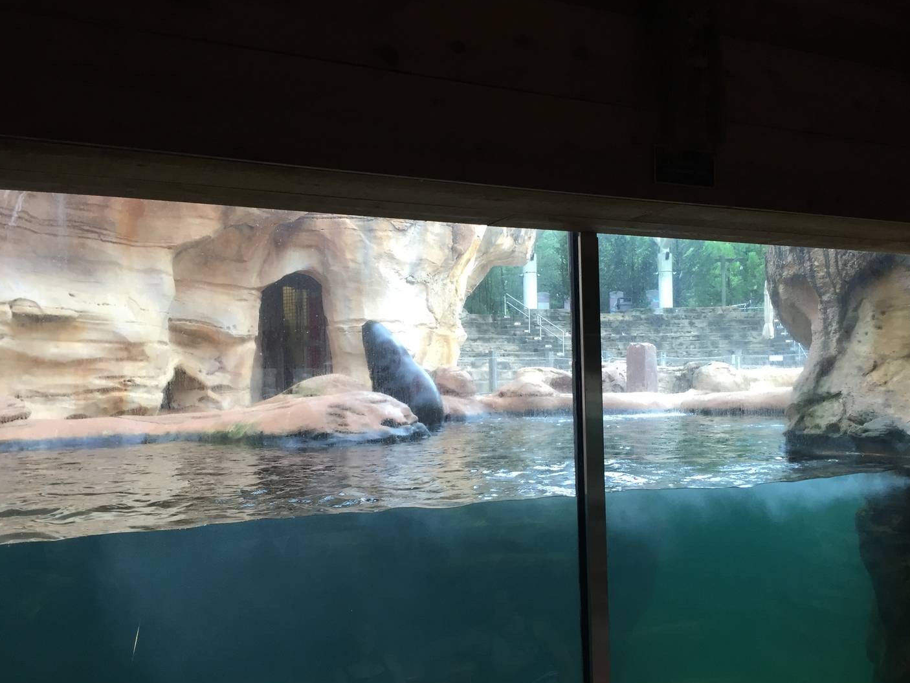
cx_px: 461
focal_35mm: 33
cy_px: 376
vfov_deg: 42.9
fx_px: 868
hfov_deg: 55.3
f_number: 2.2
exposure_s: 1/40
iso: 32
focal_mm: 4.15
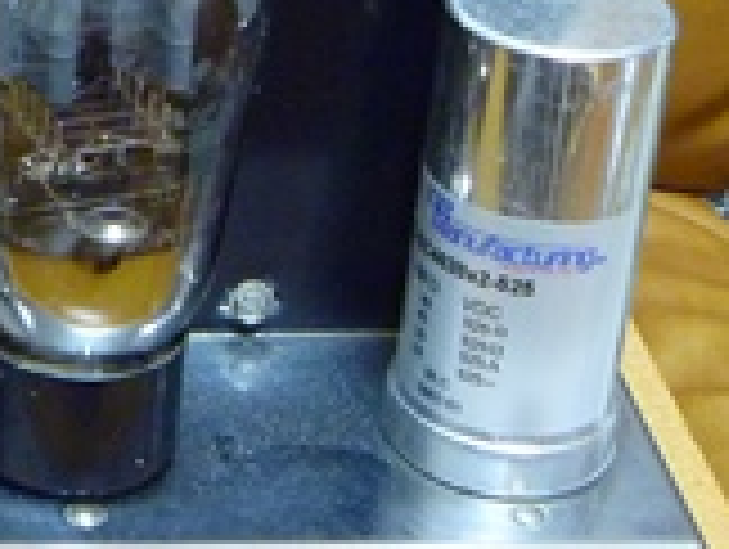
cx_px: -279
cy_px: 191
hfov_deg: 16.9
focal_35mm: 108
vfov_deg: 13.7
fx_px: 2278
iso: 400
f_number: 3.5
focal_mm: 6.3
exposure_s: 1/5
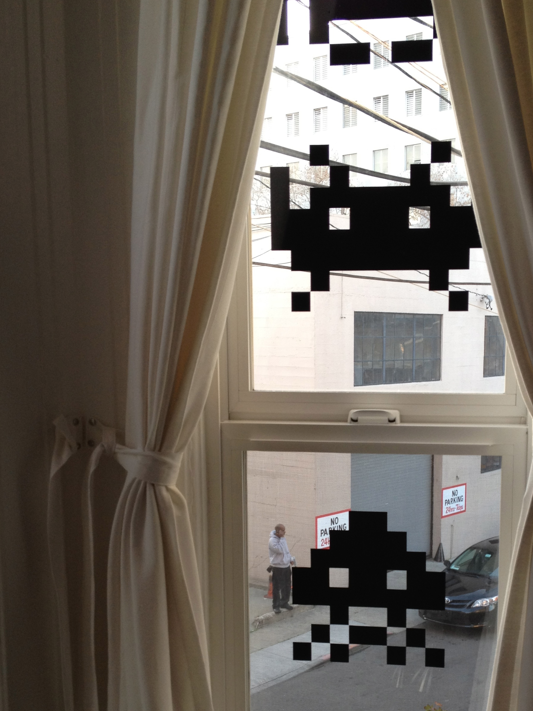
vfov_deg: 39.2
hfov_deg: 30.0
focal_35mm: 48
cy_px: 474
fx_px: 985
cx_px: 360
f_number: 2.4
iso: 64
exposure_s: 1/30
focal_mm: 4.28
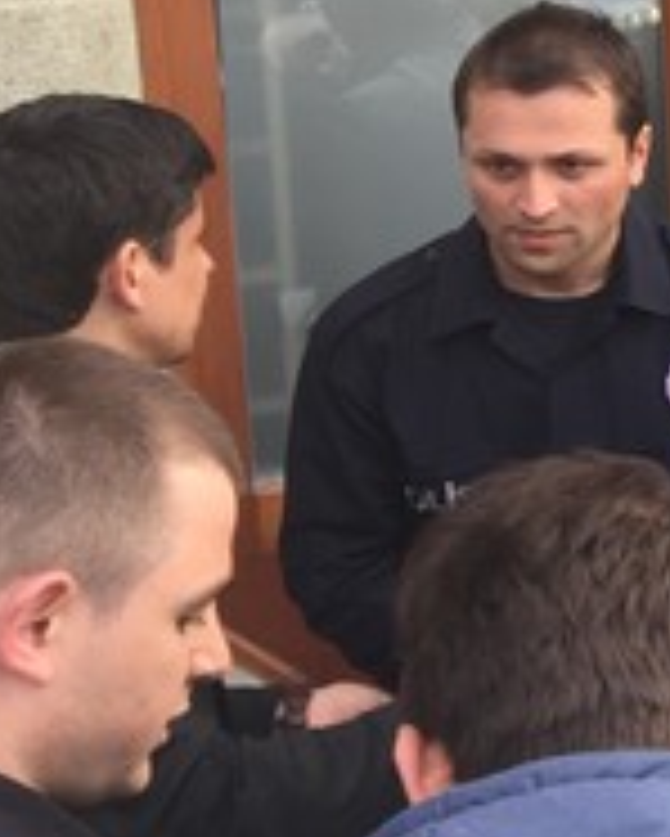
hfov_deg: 12.7
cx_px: 1452
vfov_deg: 18.5
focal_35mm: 102
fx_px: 2526
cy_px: 94
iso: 32
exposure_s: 1/115
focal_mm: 4.15
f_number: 2.2
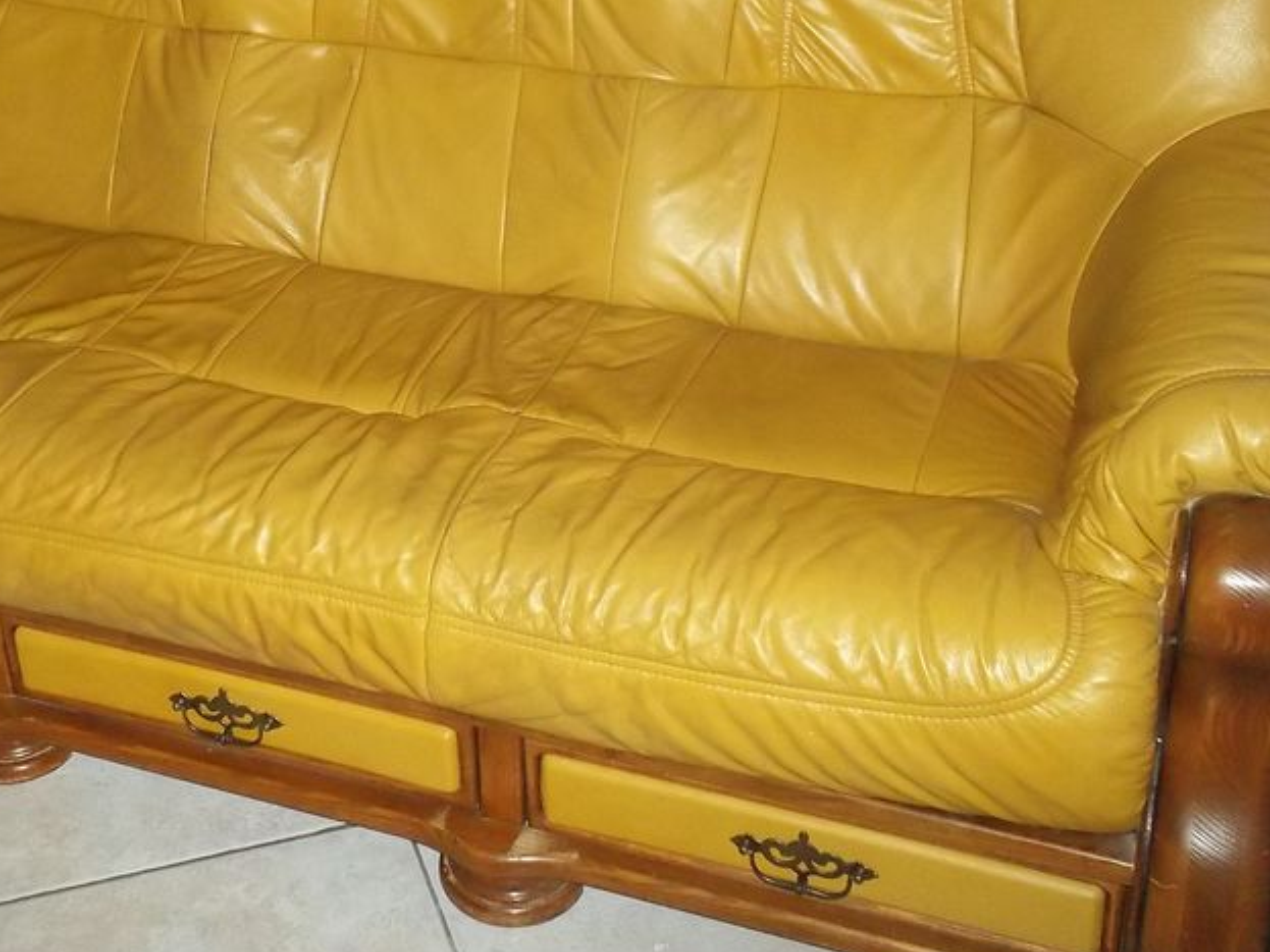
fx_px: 2238
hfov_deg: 31.4
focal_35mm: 61
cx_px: 400
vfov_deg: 23.9
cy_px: 338
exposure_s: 1/60
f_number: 4.5
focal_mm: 6.3
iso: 360
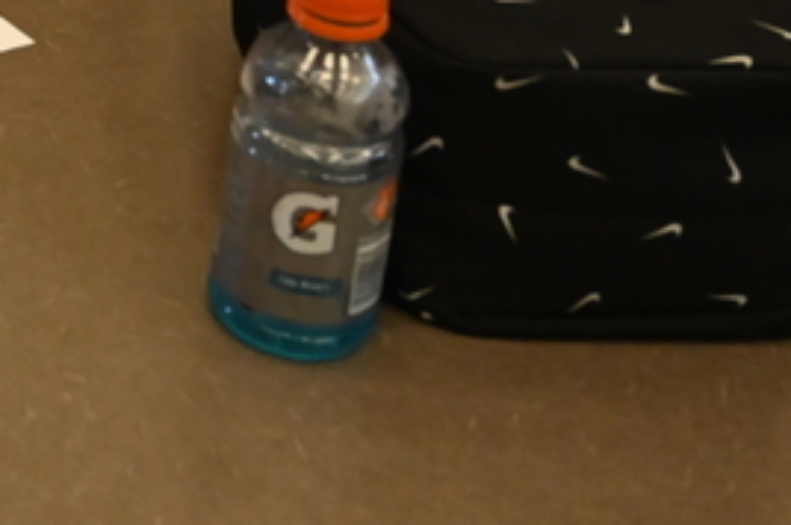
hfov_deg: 16.2
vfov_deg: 11.2
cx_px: -487
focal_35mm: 113
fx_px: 2478
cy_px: -438
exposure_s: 1/500
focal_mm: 29.5
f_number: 5
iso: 5000
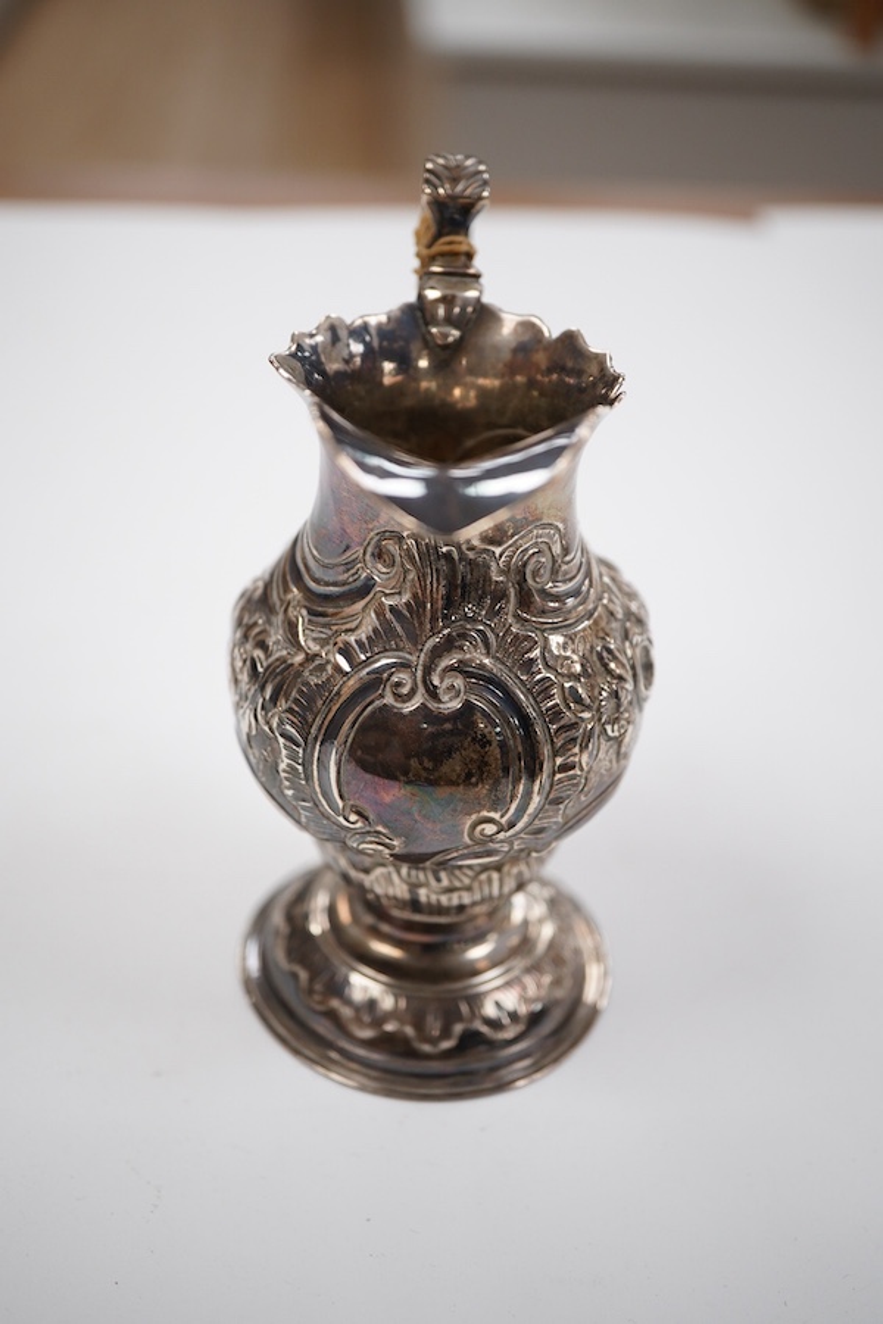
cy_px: 662
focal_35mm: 45
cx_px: 442
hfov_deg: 29.9
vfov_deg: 43.6
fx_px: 1655
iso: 500
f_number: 5
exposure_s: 1/125
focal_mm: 30
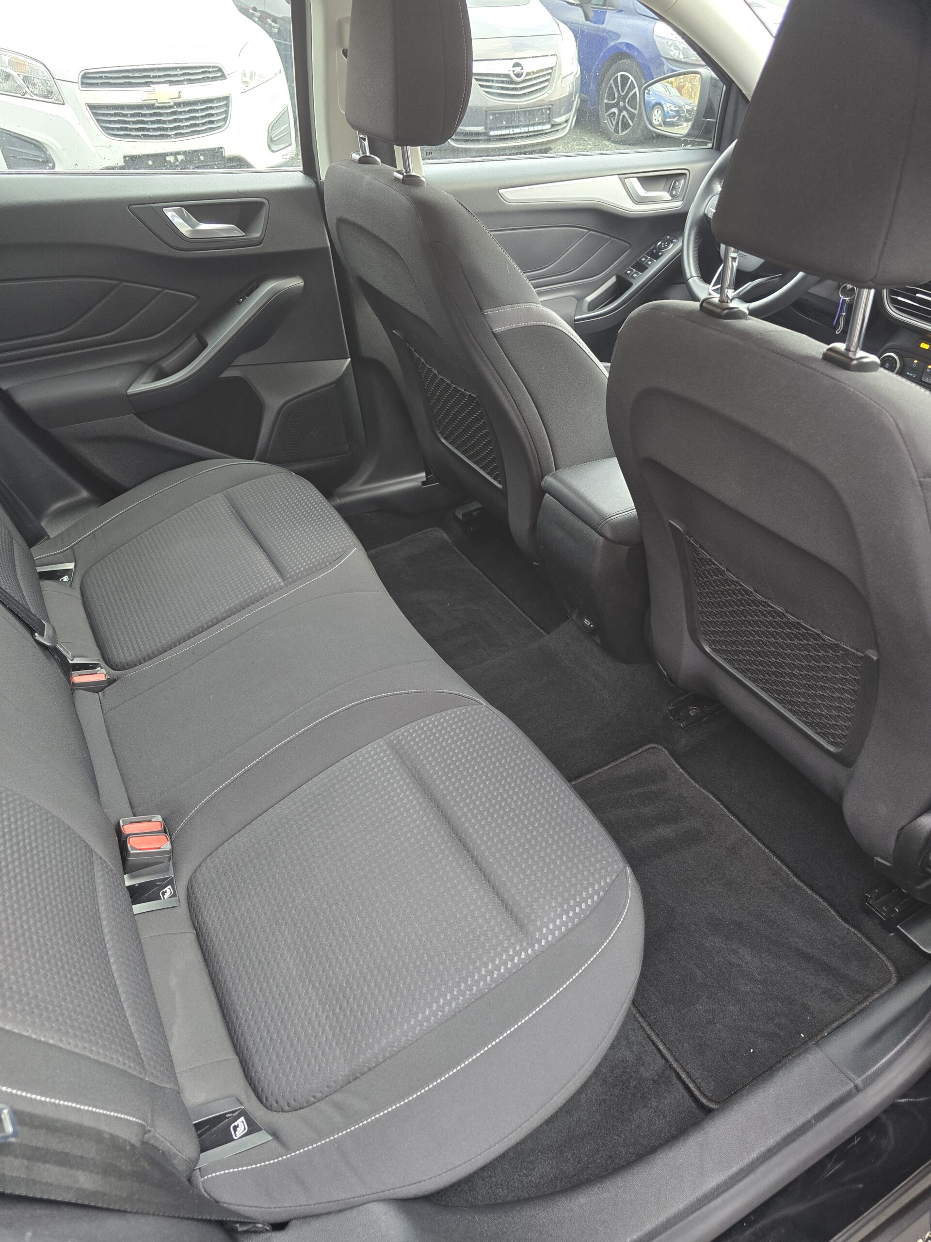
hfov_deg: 58.9
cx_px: 466
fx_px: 825
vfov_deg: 73.9
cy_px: 621
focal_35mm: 23
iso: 200
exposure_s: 1/100
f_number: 1.7
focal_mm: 6.3
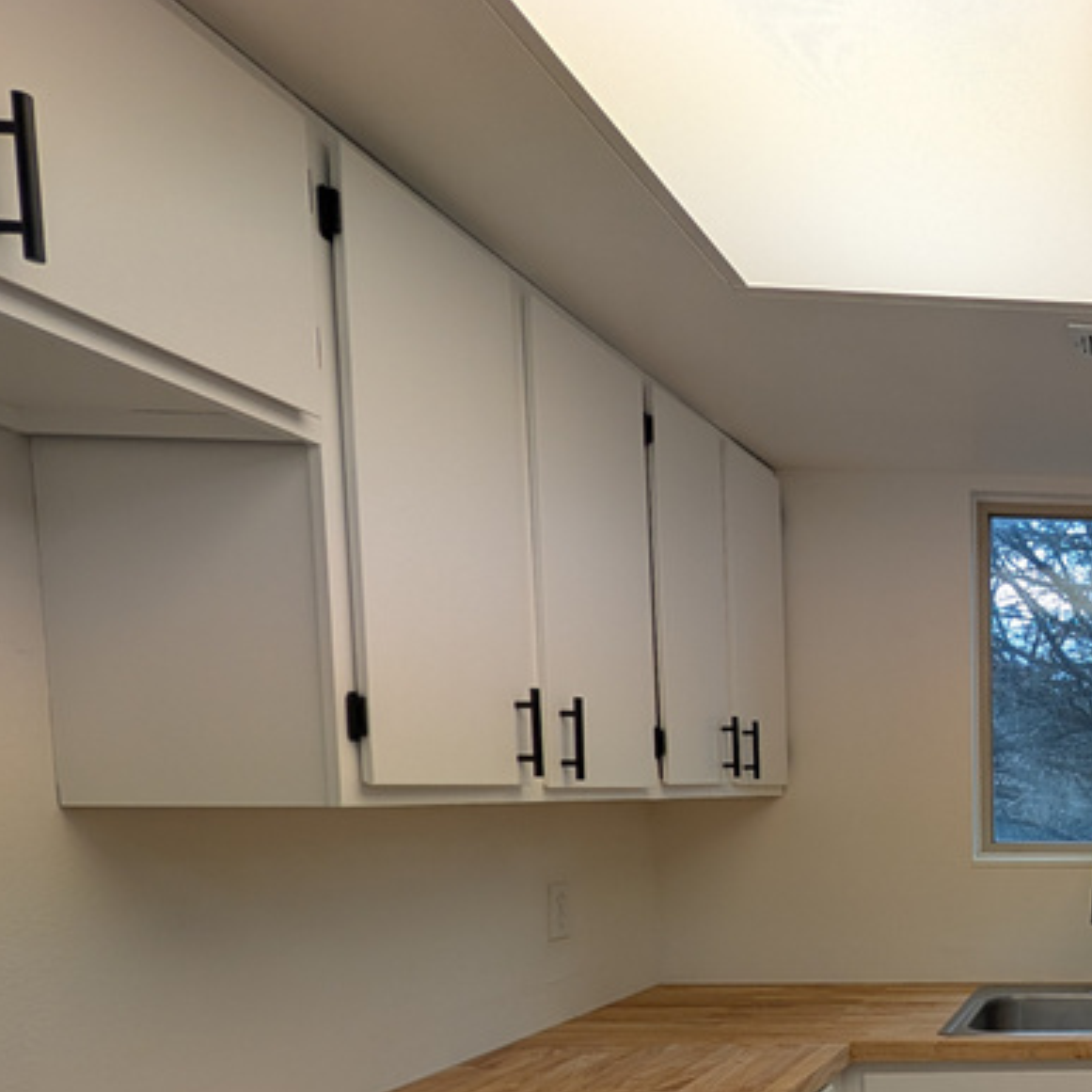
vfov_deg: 53.6
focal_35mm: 28
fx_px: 999
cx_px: 1264
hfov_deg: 41.9
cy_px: 869
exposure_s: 1/164
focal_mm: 2.02
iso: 45
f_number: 1.7
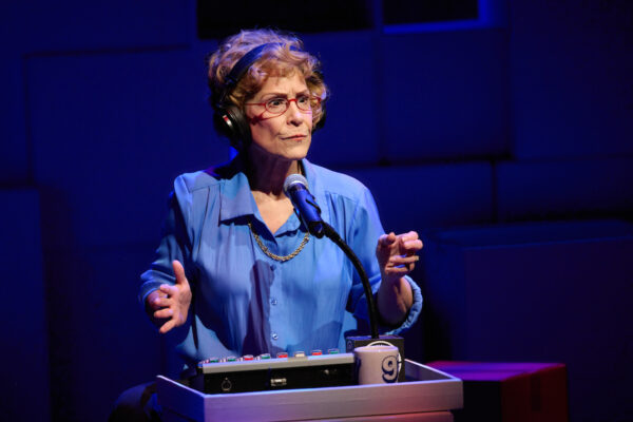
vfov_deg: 3.4
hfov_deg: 5.2
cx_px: 316
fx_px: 7033
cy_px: 211
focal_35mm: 400
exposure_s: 1/250
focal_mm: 400
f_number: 4.5
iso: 1600
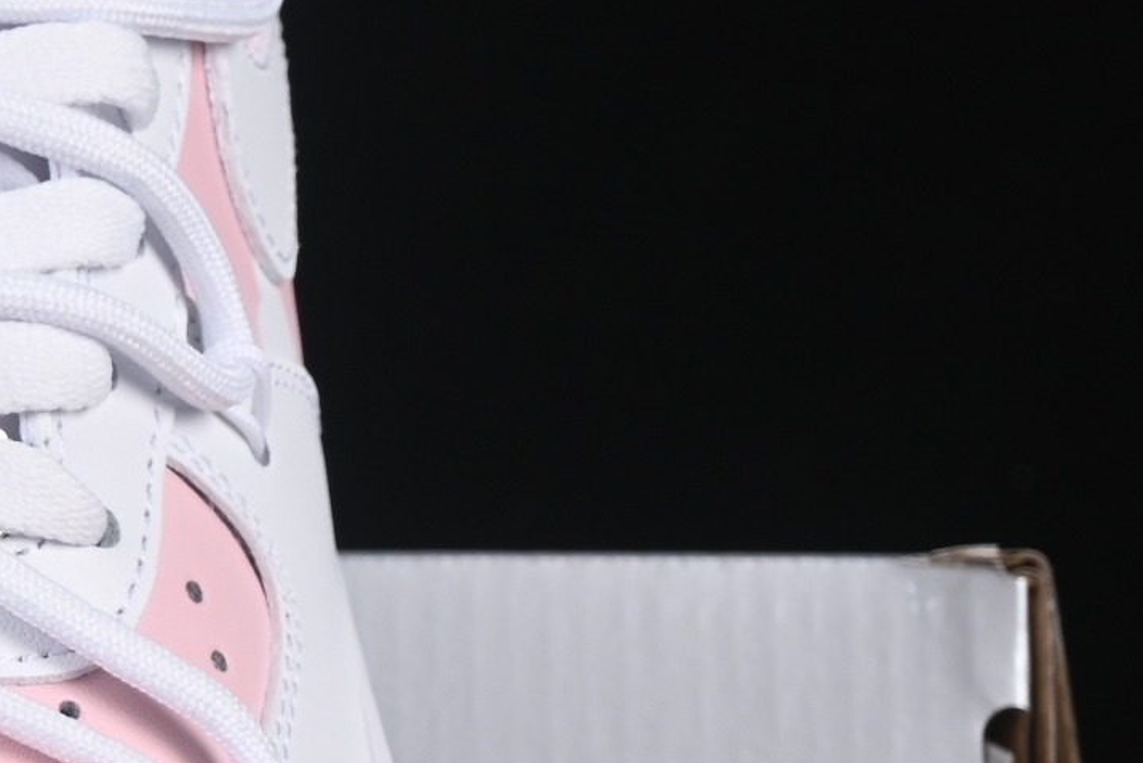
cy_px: 643
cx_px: -628
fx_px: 9272
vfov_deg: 4.7
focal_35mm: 292
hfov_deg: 6.9
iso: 160
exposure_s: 1/100
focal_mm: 50
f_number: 8
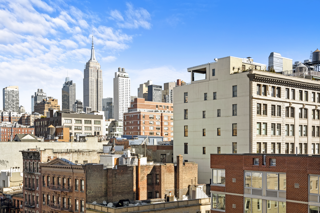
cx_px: 157
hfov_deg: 44.5
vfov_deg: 30.5
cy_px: 99
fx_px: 391
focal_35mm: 44
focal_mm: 40
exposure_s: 1/160
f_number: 11
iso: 320
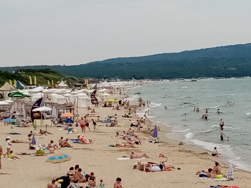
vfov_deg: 53.1
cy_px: 94
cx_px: 126
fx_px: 189
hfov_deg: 67.3
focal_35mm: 26
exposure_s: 1/751
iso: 103
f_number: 1.8
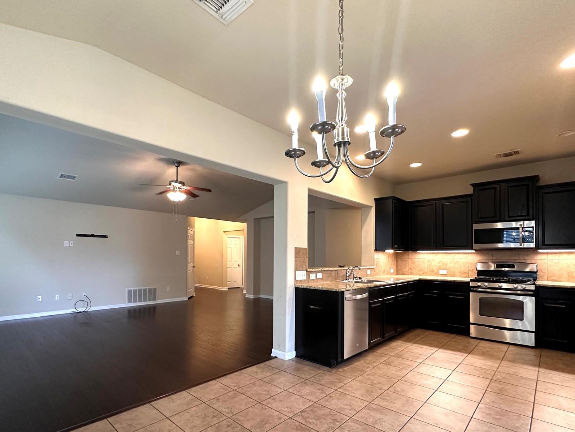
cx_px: 265
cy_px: 254
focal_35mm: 18
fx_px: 299
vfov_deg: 71.0
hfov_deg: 87.6
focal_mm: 2.22
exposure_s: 1/60
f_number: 2.2
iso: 320
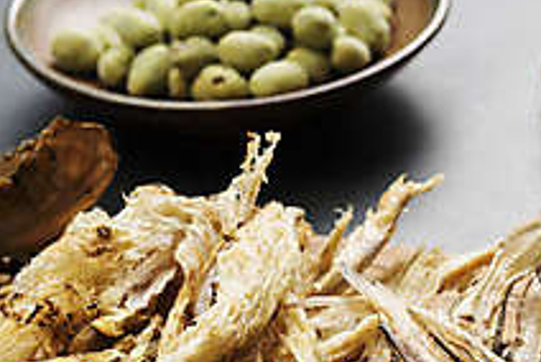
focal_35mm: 175
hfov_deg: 11.5
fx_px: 2633
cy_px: 395
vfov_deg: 7.8
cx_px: 637
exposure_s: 1/125
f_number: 11
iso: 100
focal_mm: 62
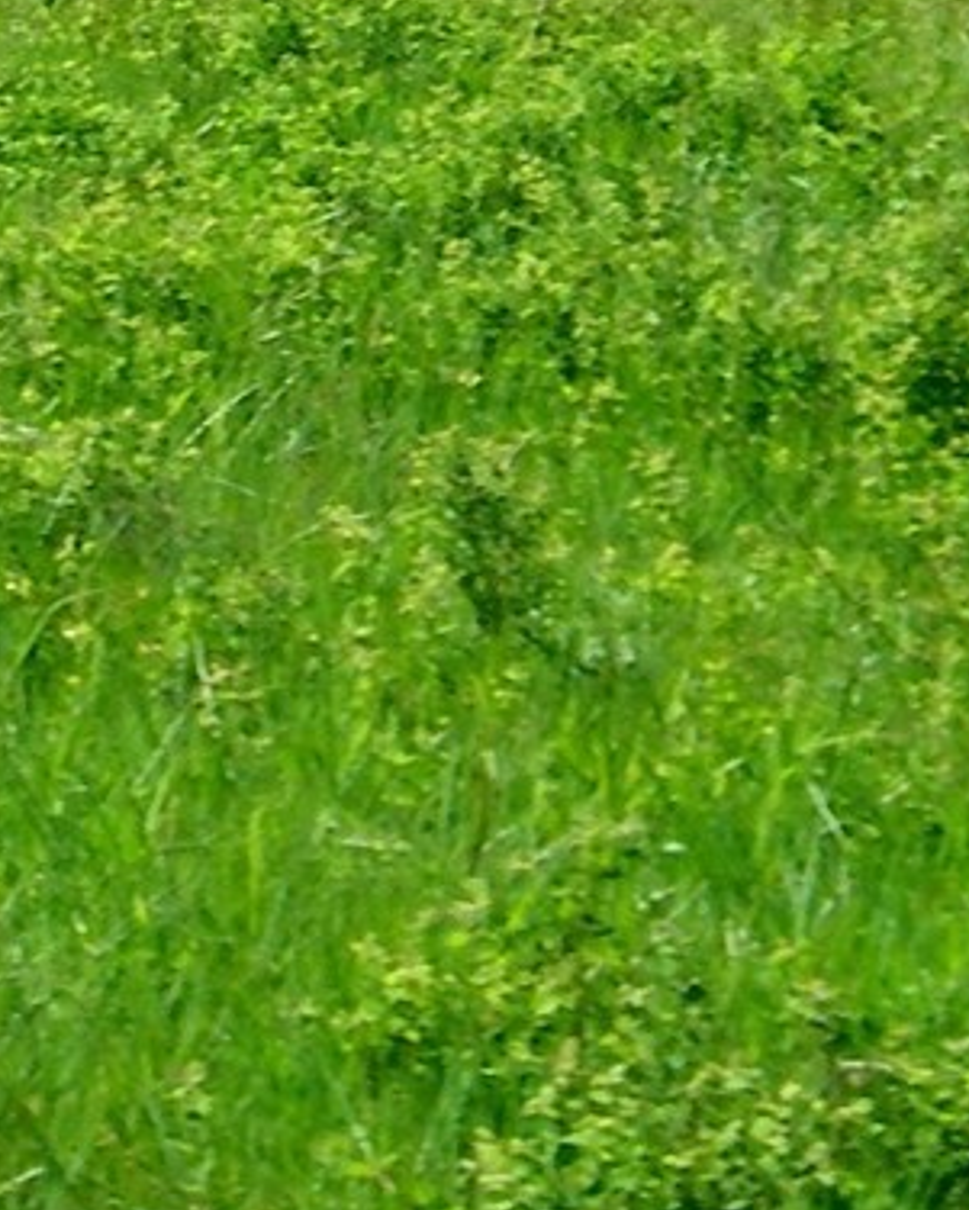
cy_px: -711
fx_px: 8027
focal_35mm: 224
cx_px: 238
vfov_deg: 8.4
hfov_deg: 6.9
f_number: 7.8
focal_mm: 8.1
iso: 80
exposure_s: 1/200
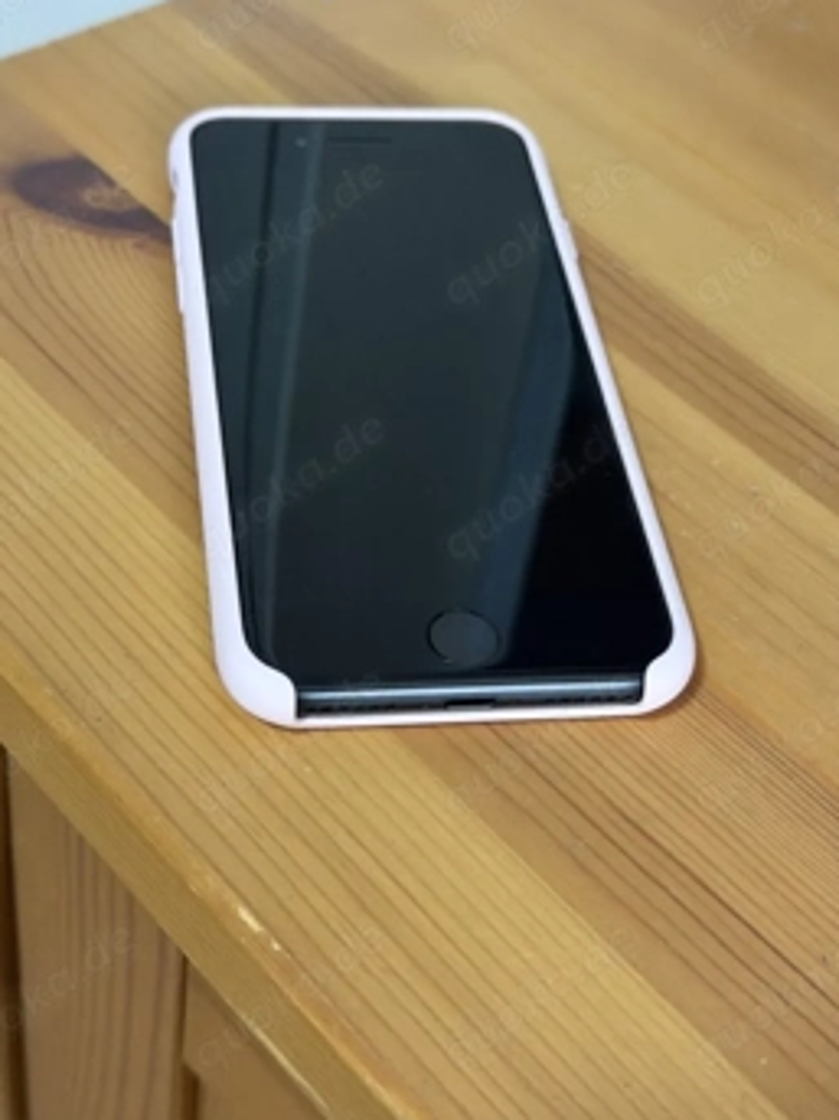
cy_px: 522
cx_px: 359
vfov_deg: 34.3
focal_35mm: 56
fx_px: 1811
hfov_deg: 26.1
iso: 500
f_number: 1.78
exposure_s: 1/30
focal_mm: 6.76
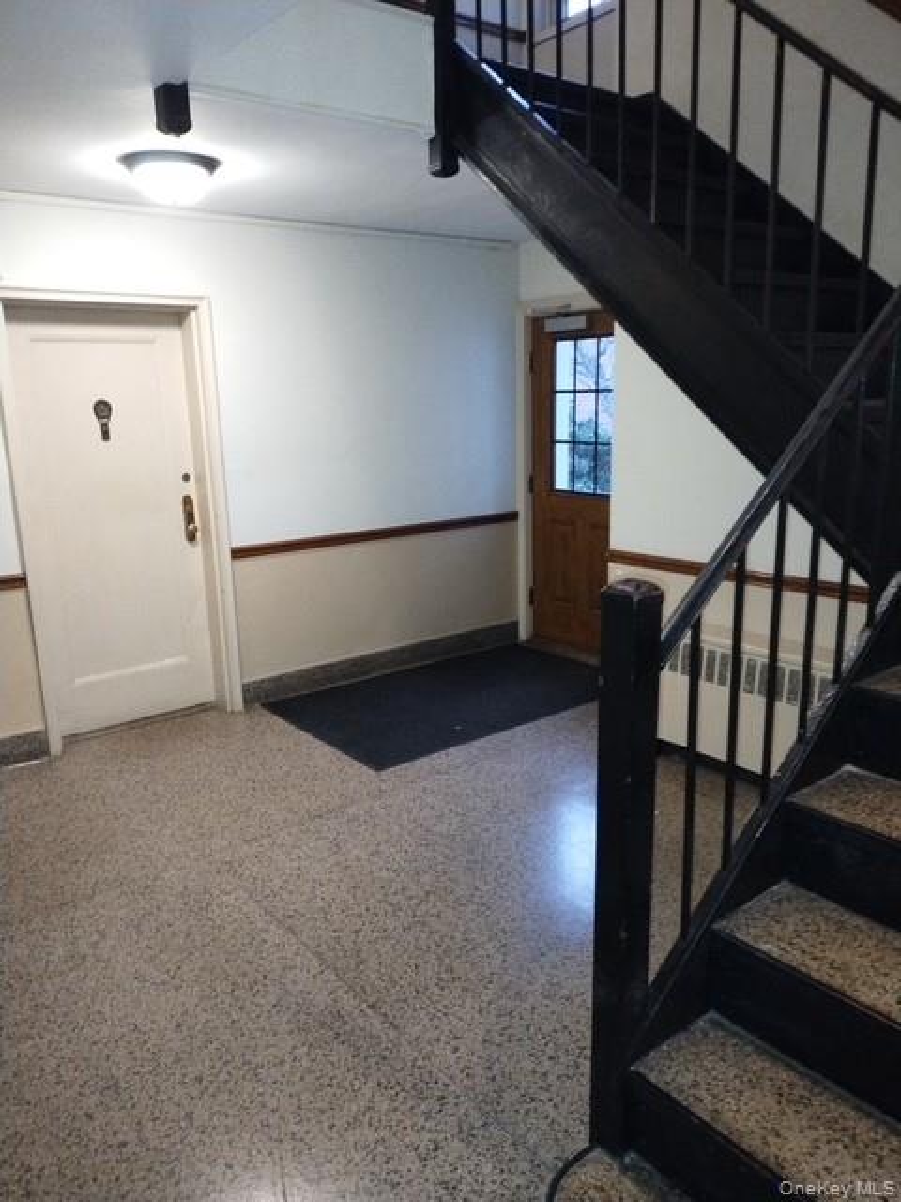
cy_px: 601
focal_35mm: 25
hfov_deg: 54.9
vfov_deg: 69.4
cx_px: 450
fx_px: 868
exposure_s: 1/25
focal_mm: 4.71
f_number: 1.7
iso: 603
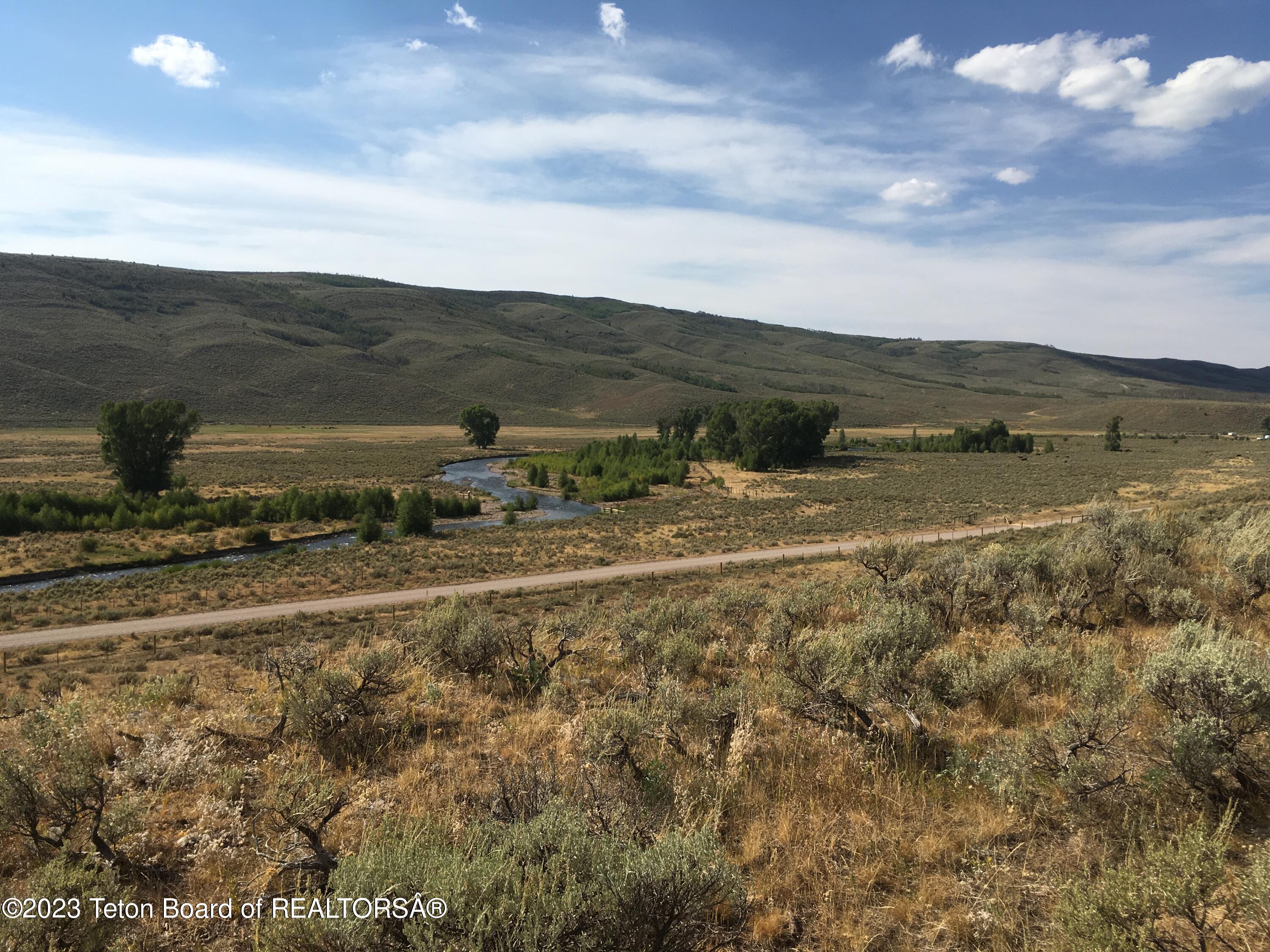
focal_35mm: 29
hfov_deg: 61.7
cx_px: 635
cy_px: 476
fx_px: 1064
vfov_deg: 48.2
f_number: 2.2
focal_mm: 4.15
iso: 25
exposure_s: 1/2331
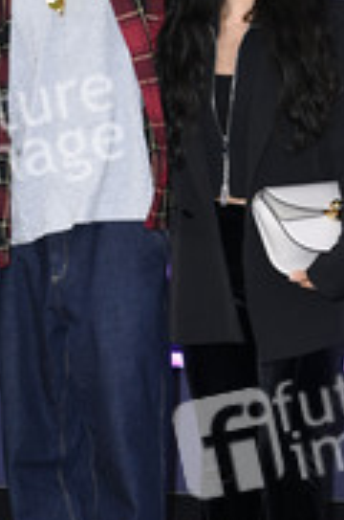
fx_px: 2072
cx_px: 60
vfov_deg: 14.3
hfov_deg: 9.5
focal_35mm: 144
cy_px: 287
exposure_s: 1/200
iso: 320
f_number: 5.6
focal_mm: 65
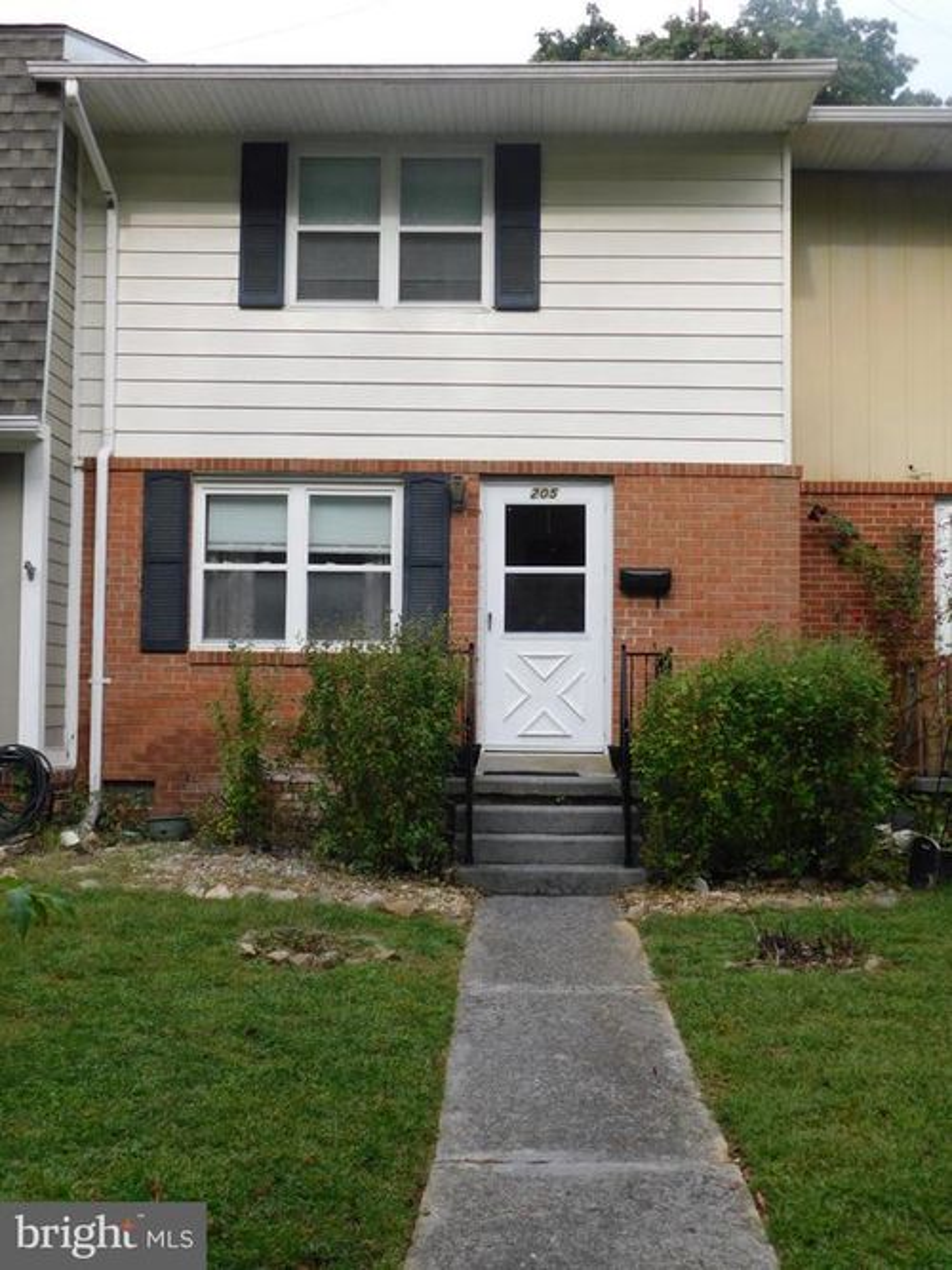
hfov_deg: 35.9
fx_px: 1467
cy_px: 635
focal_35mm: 40
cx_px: 476
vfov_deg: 46.8
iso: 125
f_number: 3.6
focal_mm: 7.1
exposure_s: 1/400
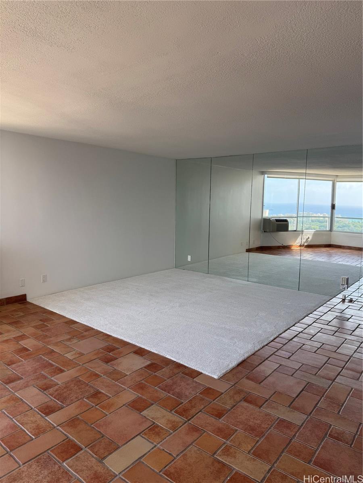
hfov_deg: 56.8
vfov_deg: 71.6
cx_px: 182
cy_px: 242
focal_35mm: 24
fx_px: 336
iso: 80
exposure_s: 1/495
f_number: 1.78
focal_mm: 6.76
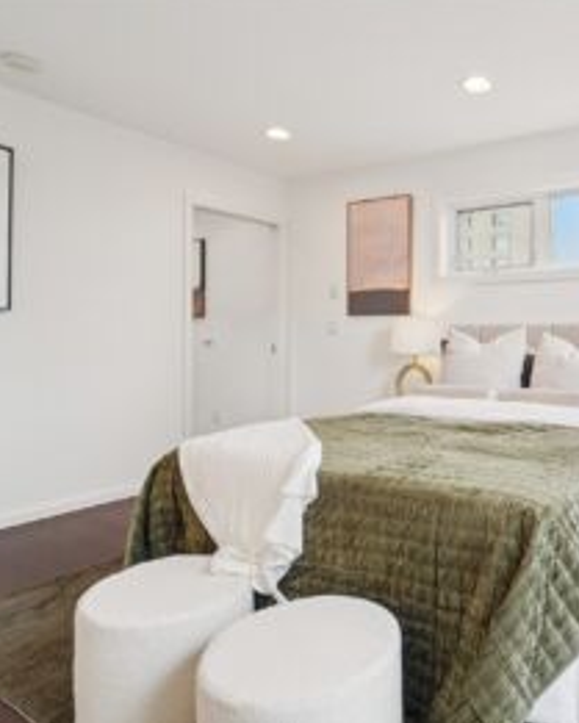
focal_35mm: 23
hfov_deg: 55.8
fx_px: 492
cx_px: 476
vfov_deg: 72.6
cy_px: 359
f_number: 8
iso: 1600
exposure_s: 1/125
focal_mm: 16
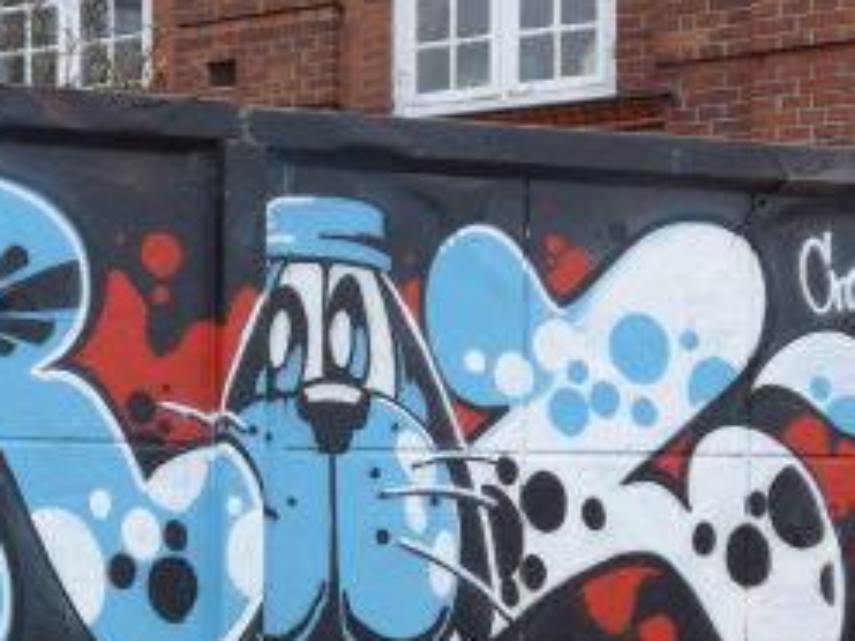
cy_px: 563
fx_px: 2049
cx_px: 121
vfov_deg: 17.5
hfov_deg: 23.1
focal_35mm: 83
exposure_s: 1/400
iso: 80
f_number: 2.8
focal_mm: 8.4
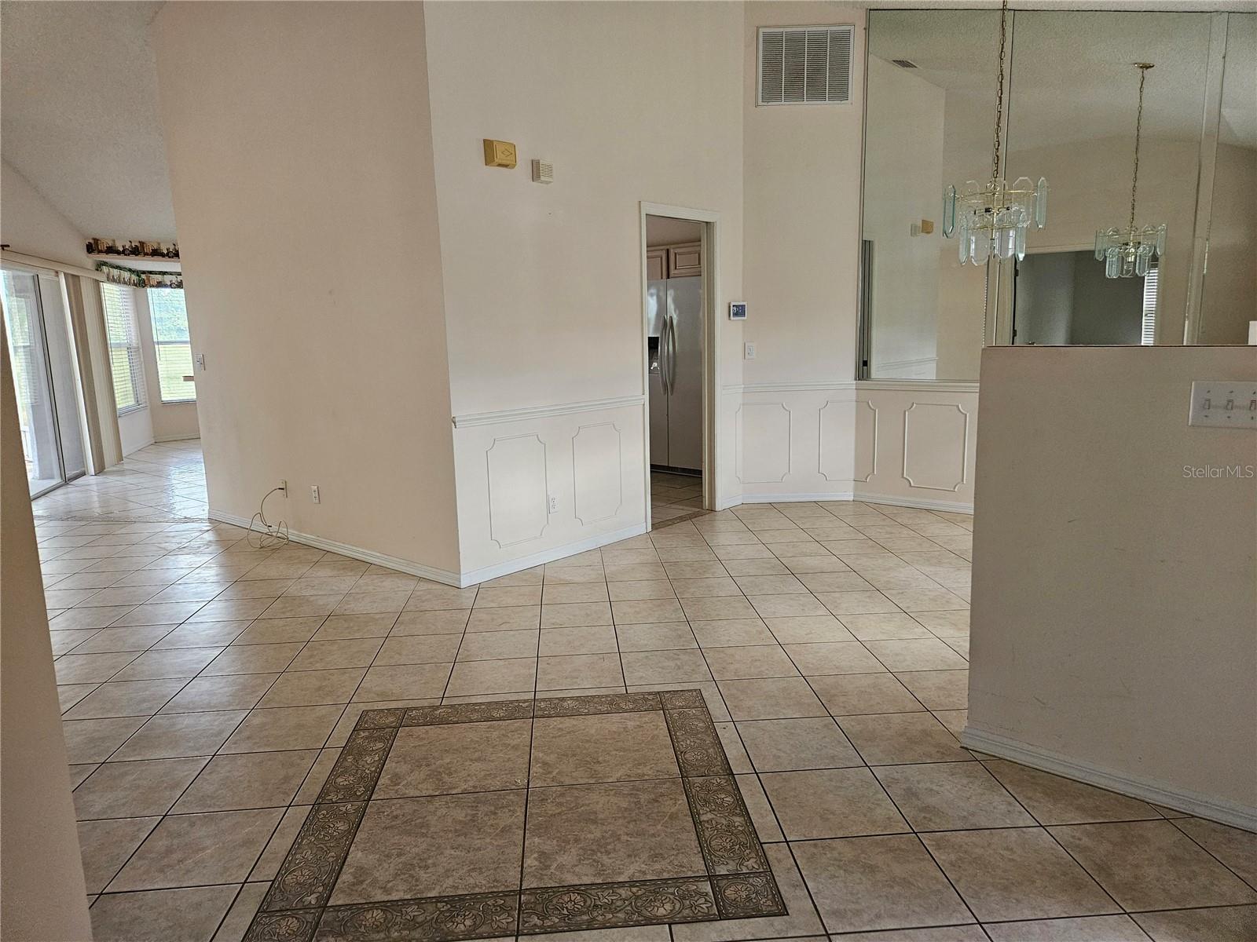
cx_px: 628
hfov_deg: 73.9
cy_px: 471
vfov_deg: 58.9
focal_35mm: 23
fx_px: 835
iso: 640
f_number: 1.8
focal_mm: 5.4
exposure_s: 1/170
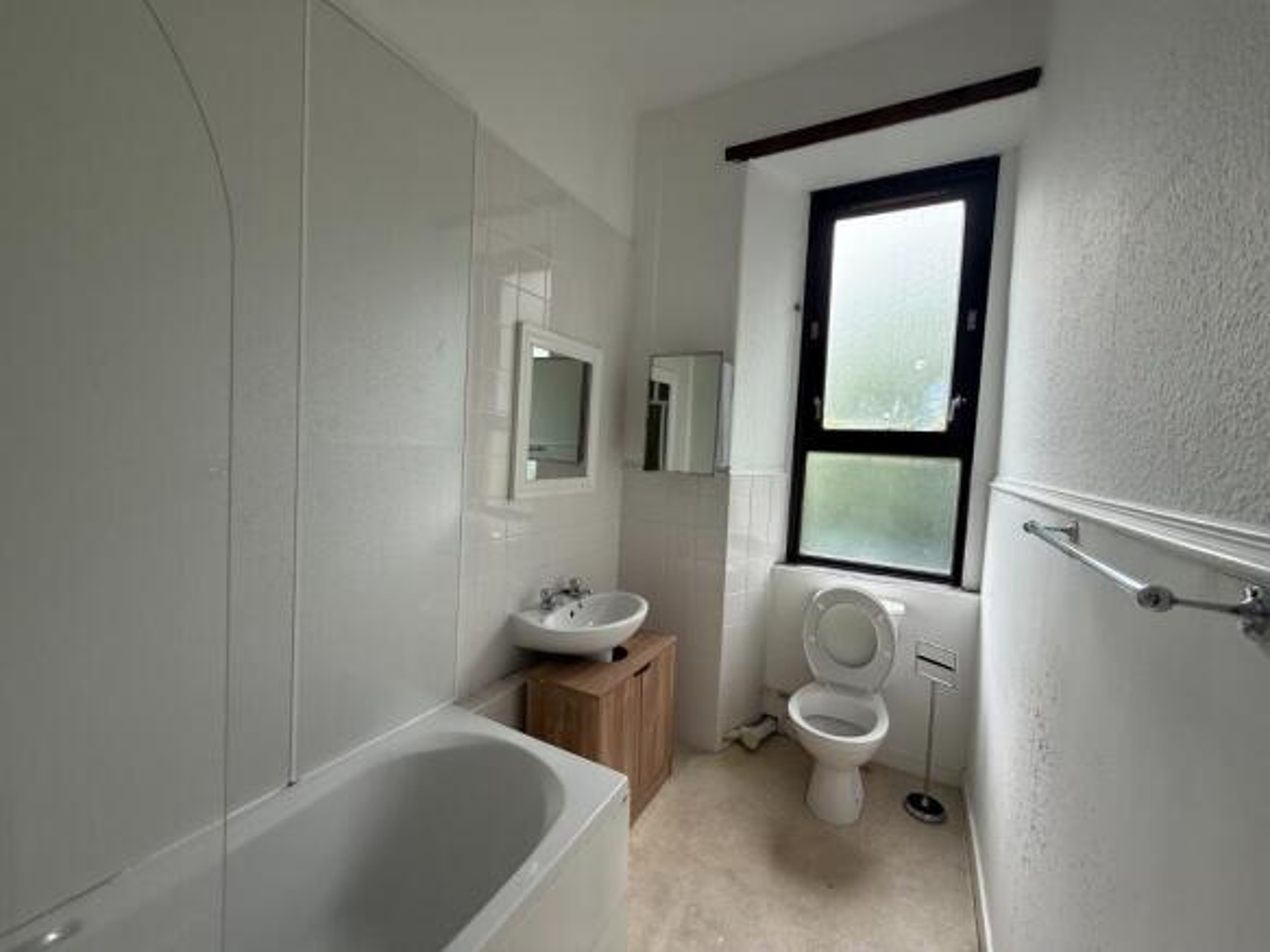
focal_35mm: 14
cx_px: 635
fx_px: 514
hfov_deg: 102.1
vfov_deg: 85.7
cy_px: 476
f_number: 2.2
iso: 100
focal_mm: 2.22
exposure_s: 1/99
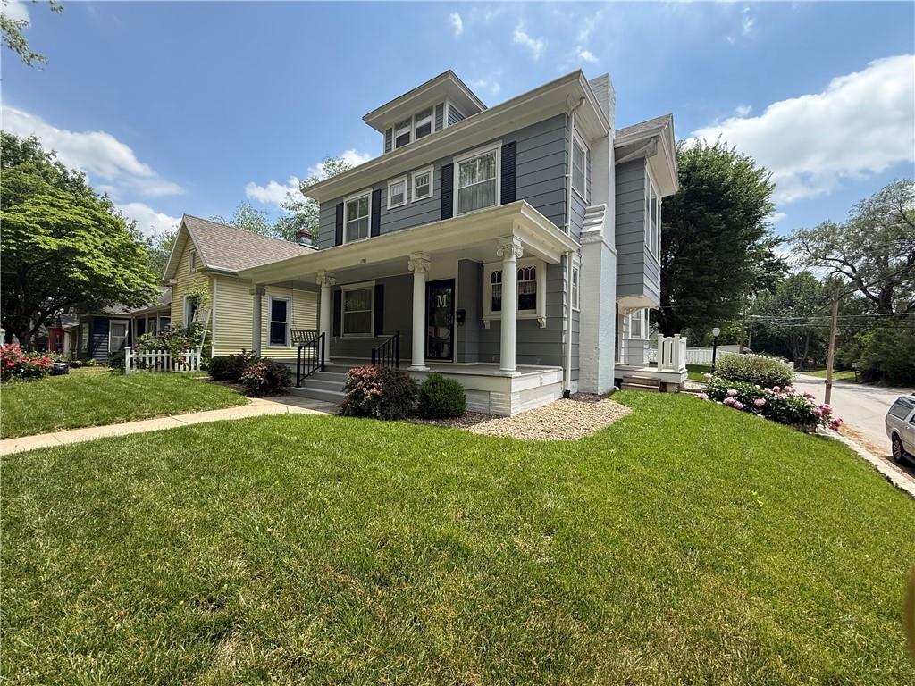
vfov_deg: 85.7
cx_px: 458
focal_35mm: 14
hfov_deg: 102.1
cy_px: 343
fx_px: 370
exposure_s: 1/1431
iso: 64
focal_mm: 2.22
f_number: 2.2
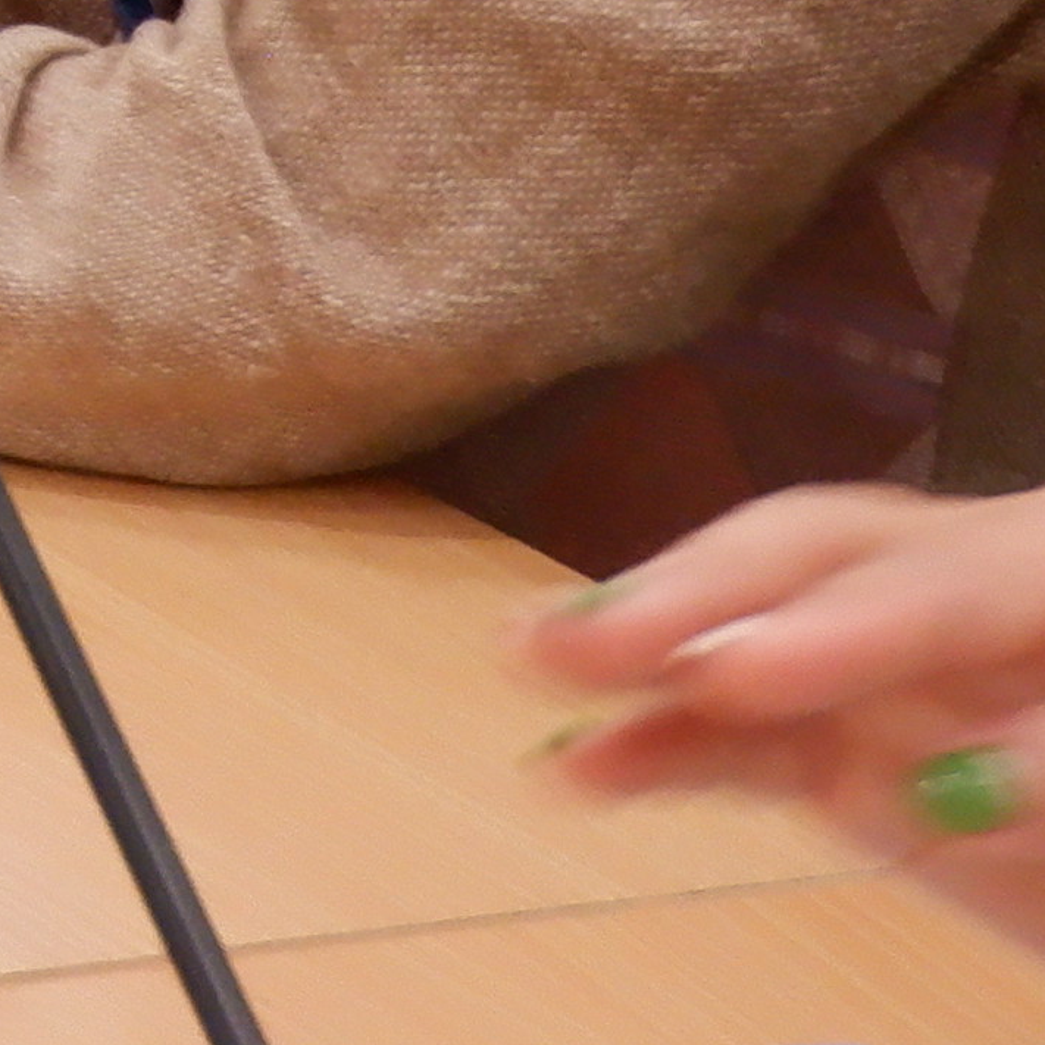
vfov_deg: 5.5
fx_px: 10280
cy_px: -1774
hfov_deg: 5.5
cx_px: -2139
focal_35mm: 301
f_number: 4.5
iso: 1250
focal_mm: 28.2
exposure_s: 1/60
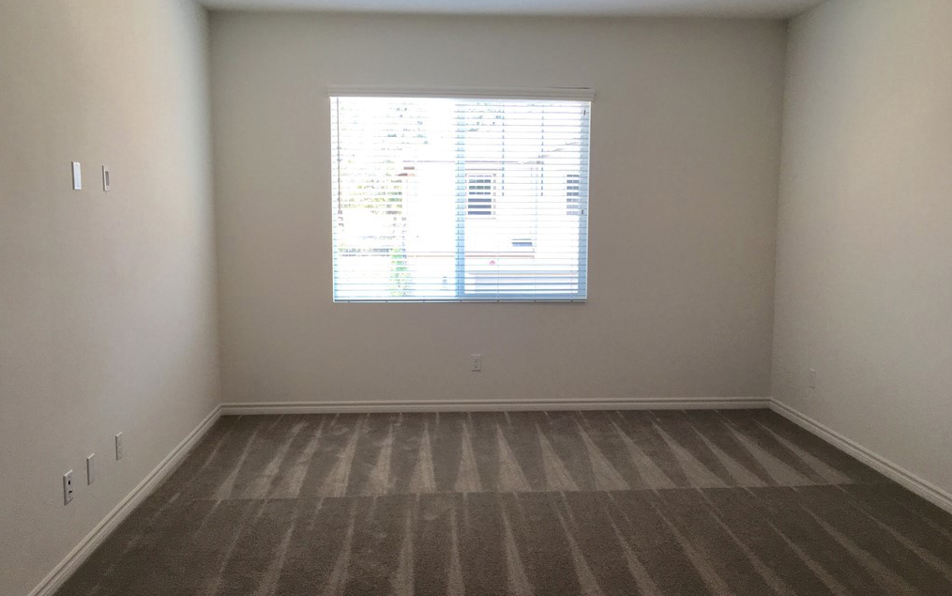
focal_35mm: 31
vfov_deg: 40.6
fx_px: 805
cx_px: 477
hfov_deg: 61.2
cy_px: 311
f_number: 2.2
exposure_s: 1/100
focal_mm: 4.15
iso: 40
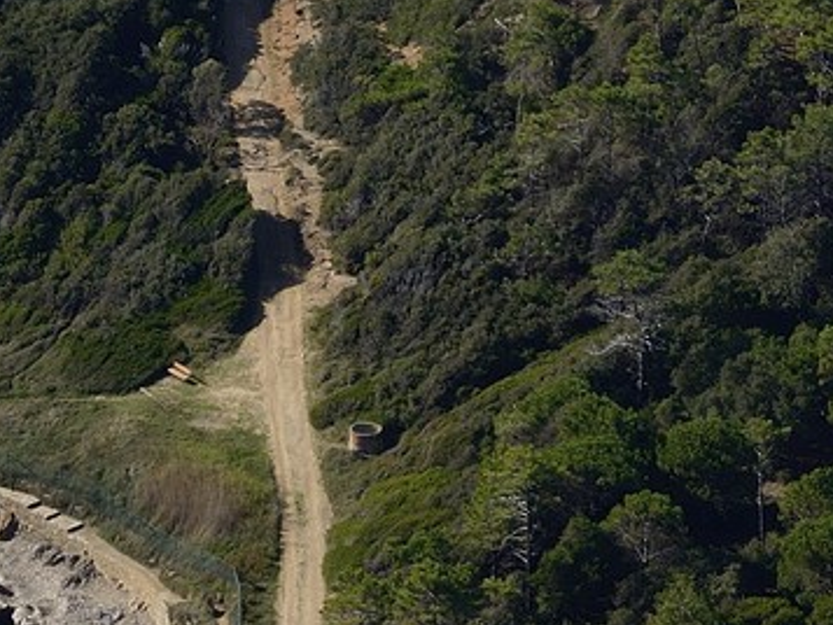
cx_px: -163
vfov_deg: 3.1
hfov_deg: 4.2
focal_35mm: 474
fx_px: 11410
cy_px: -828
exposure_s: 1/1250
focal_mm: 110
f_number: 11
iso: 800
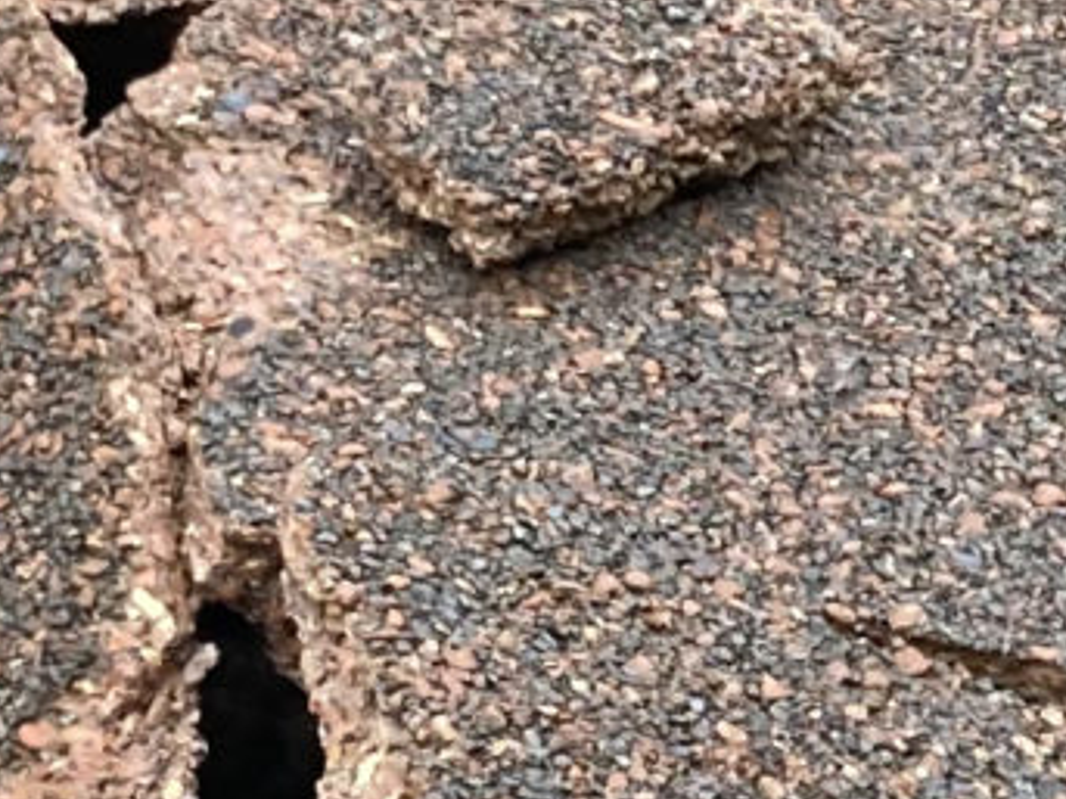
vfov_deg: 7.1
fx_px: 6434
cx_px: 1271
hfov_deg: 9.3
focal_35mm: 209
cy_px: 218
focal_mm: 3.99
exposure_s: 1/121
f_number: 1.8
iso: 25
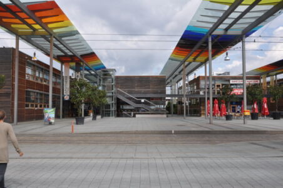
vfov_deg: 39.9
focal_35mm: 33
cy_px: 94
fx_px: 259
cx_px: 142
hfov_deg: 57.3
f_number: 11
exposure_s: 1/125
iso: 200
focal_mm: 22
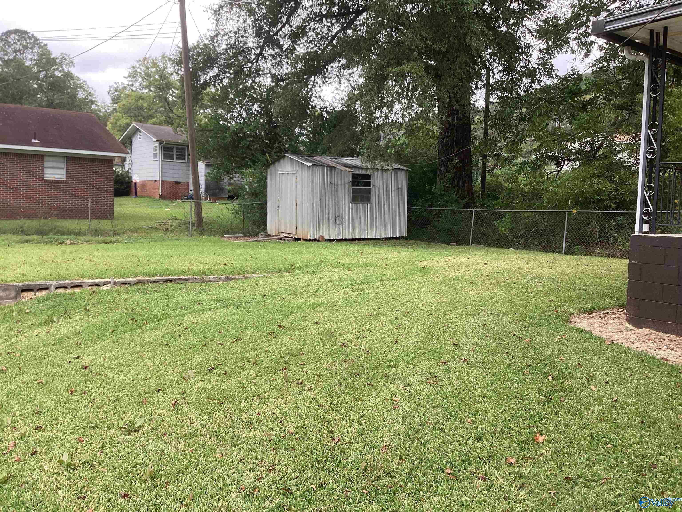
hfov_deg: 58.4
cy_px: 256
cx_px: 341
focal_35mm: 31
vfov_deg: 45.4
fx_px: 611
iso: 25
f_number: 2.4
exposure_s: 1/151
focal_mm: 3.3
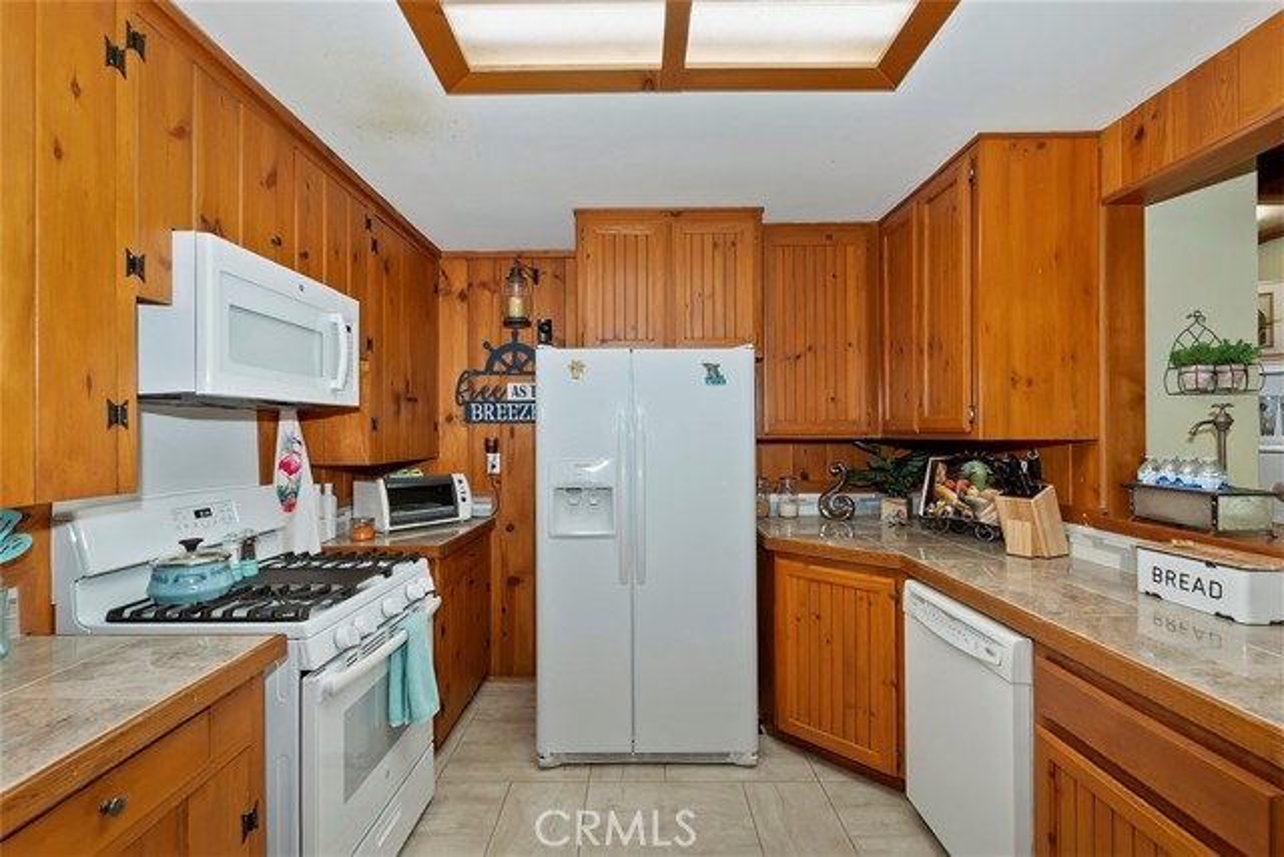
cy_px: 428
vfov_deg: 77.4
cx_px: 642
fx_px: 535
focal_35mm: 15
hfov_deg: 100.4
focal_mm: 10
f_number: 8
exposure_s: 1/30
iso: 400
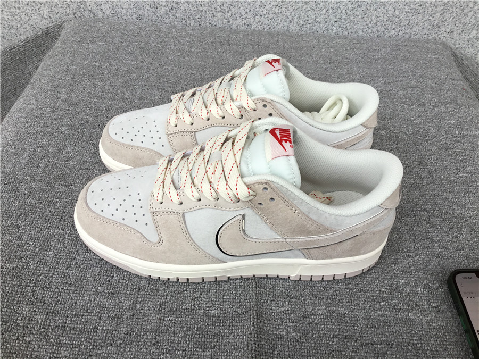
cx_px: 240
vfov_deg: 45.4
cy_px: 180
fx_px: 429
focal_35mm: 31
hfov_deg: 58.4
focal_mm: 3.3
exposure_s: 1/100
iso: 32
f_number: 2.4
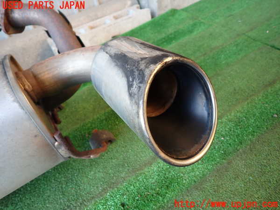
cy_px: 105
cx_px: 140
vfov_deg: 54.9
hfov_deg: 69.4
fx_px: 202
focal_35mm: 25
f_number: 2
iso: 200
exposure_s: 1/30
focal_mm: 4.5
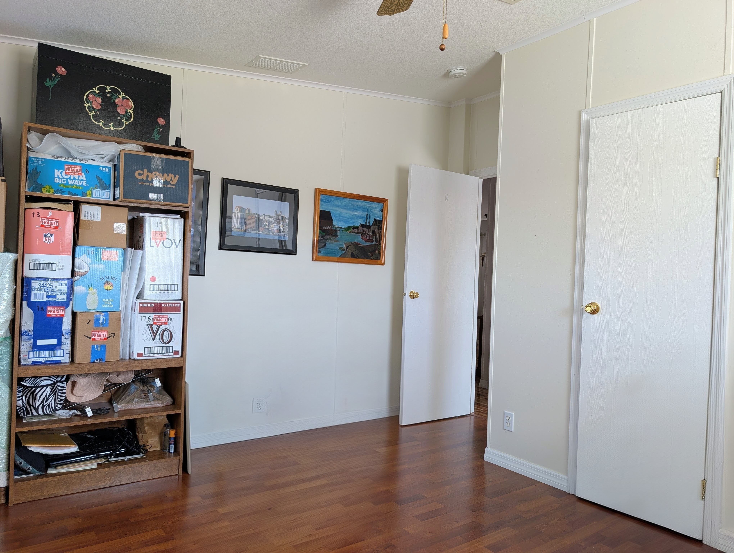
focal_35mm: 24
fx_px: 510
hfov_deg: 71.5
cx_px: 367
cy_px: 276
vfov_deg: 56.9
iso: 25
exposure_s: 1/23.8
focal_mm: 6.9
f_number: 1.68
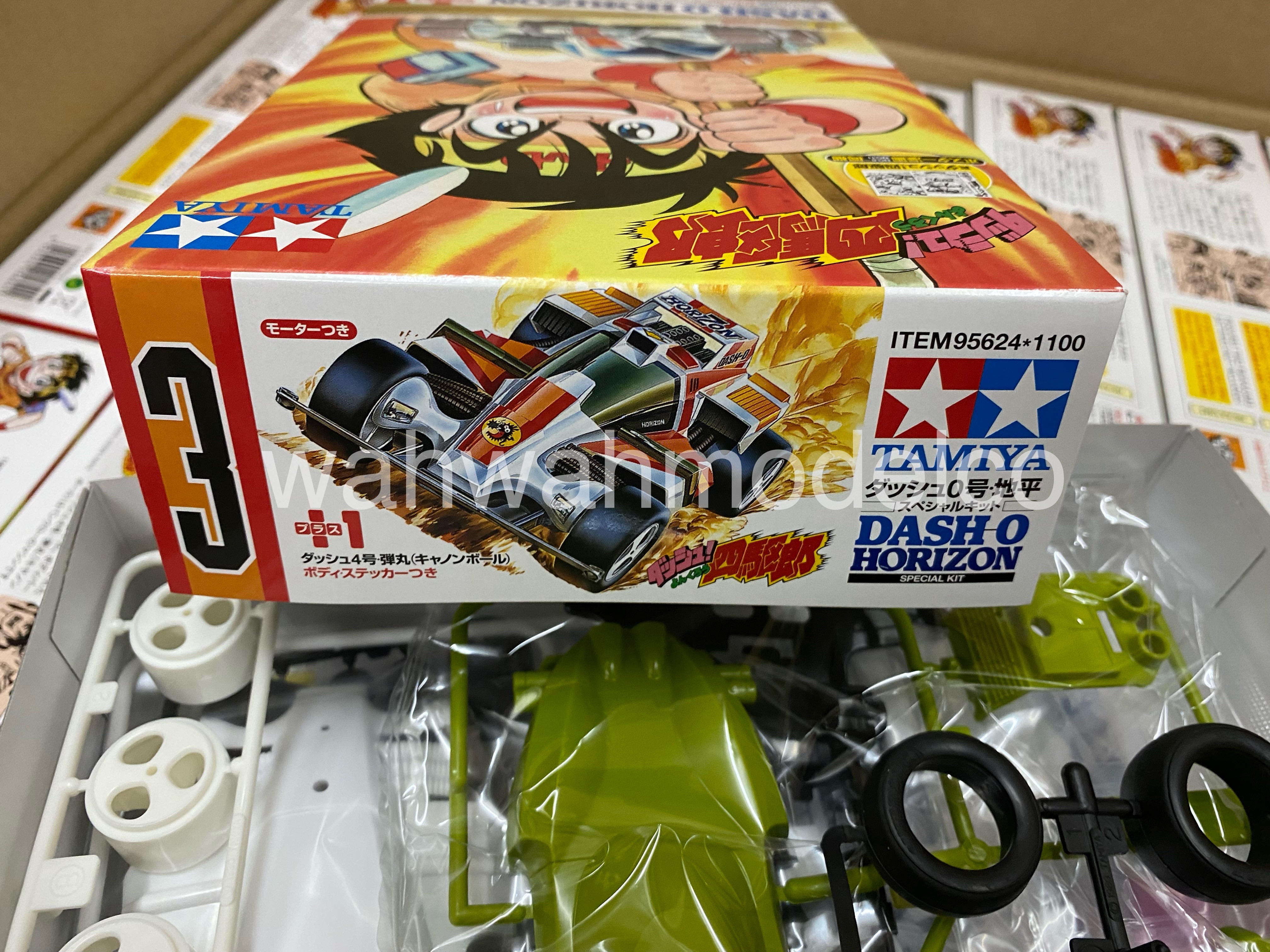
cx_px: 635
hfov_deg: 67.3
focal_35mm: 26
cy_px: 476
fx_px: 954
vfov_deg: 53.1
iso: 250
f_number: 1.8
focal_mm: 4.25
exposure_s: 1/50
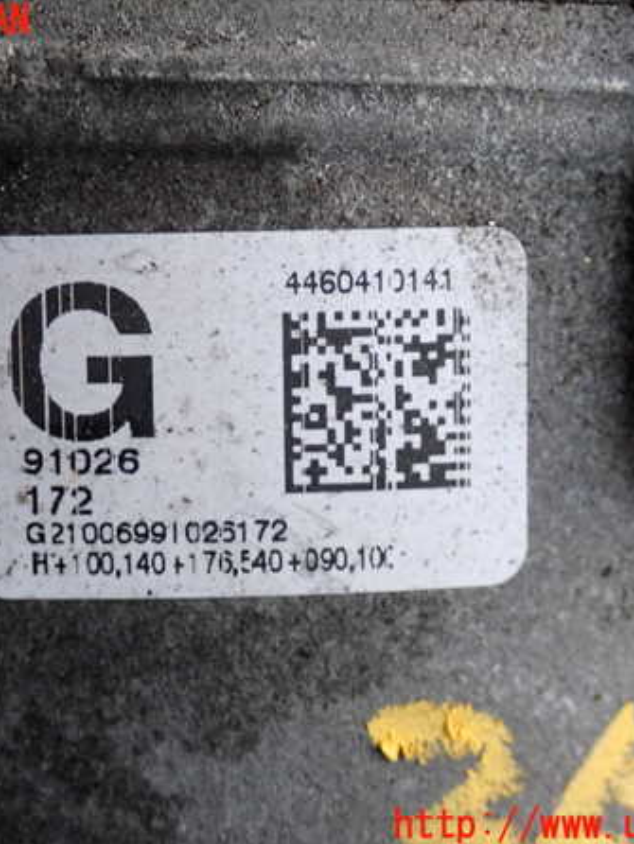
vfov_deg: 25.0
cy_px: 424
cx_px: 254
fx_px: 1903
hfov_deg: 18.9
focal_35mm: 78
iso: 250
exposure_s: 1/100
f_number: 3.5
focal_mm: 10.35
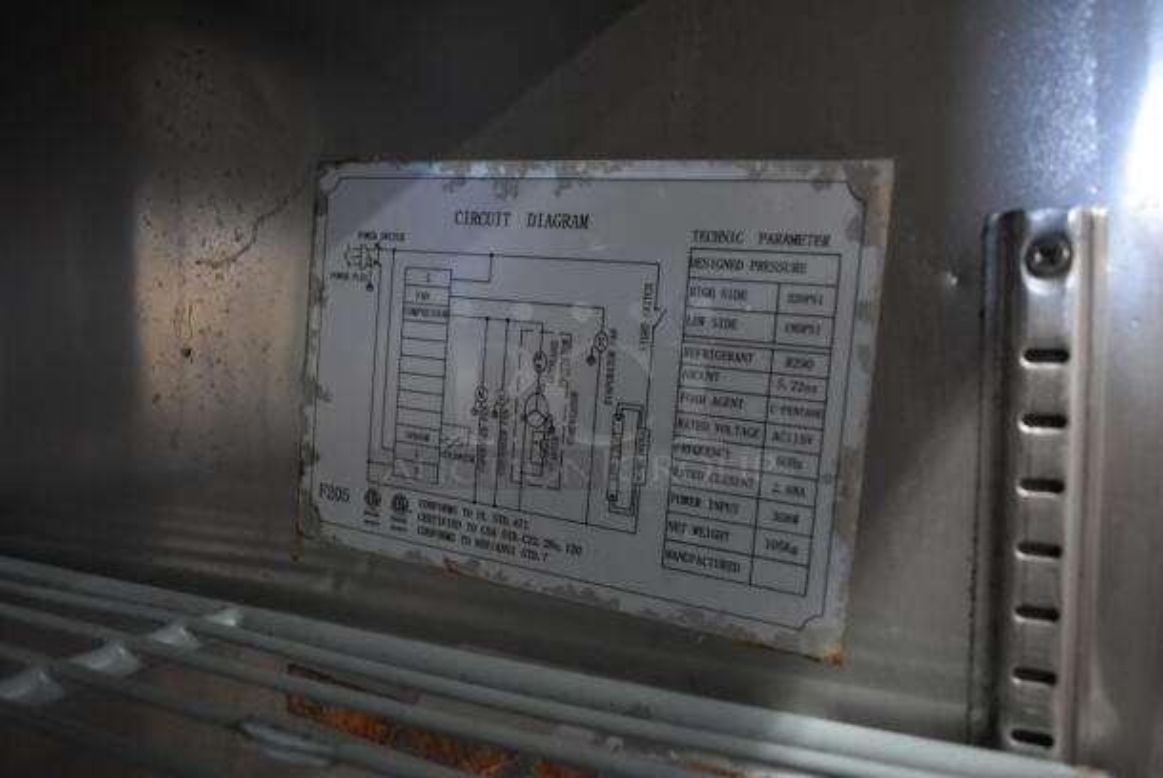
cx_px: 582
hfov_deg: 67.3
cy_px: 389
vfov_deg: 48.0
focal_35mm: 27
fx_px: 873
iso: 1800
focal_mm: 18
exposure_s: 1/30
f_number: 3.5
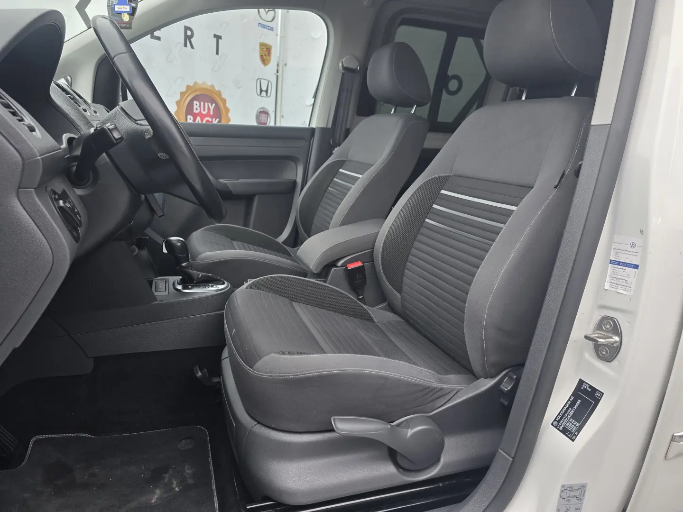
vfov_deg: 58.9
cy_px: 256
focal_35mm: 23
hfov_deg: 73.9
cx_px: 342
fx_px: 454
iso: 160
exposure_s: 1/100
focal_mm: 6.3
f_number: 1.7
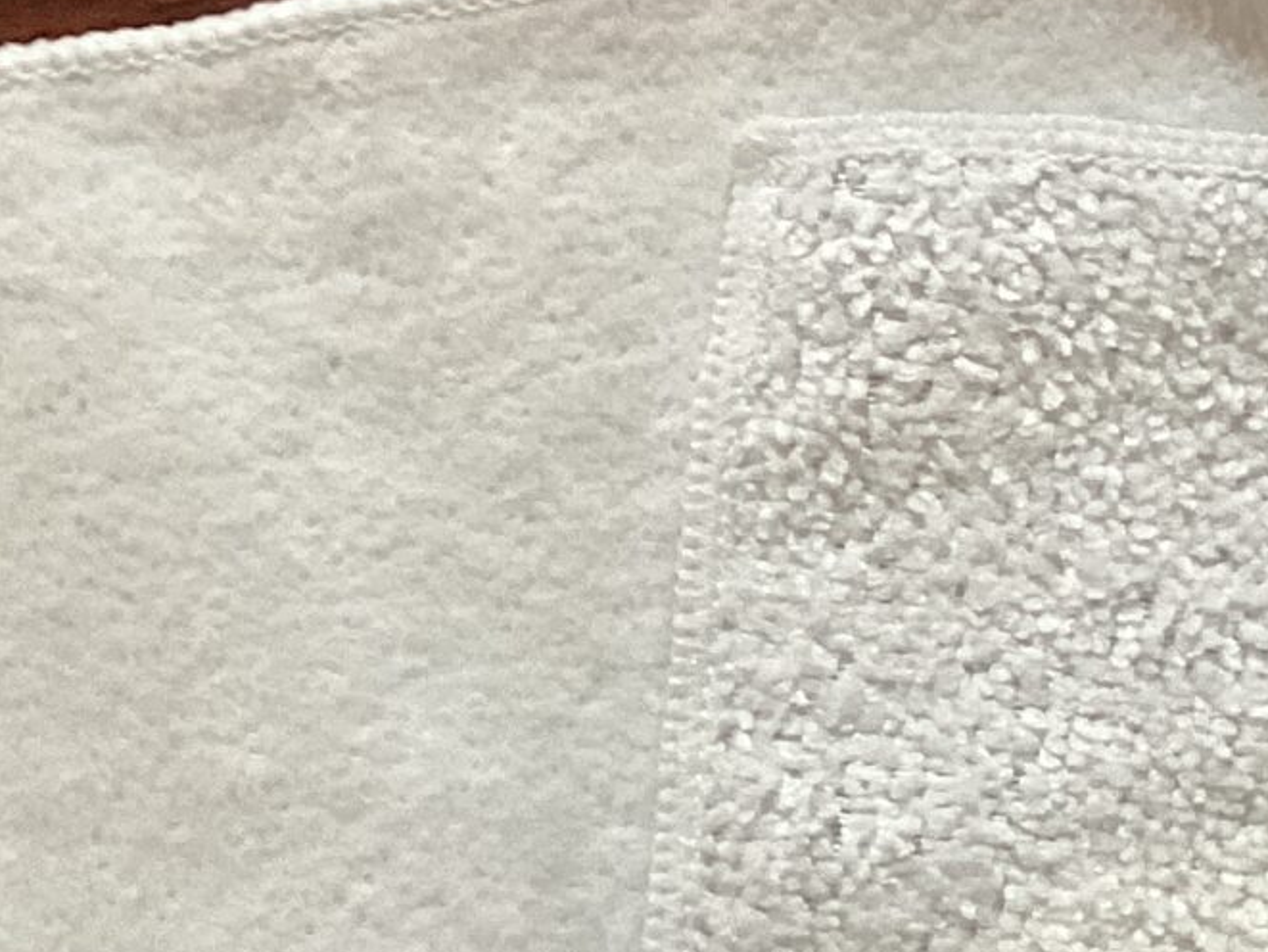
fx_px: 4396
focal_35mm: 120
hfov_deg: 16.3
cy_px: 1150
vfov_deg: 12.1
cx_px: 950
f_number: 2.4
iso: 250
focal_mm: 3.3
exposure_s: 1/60
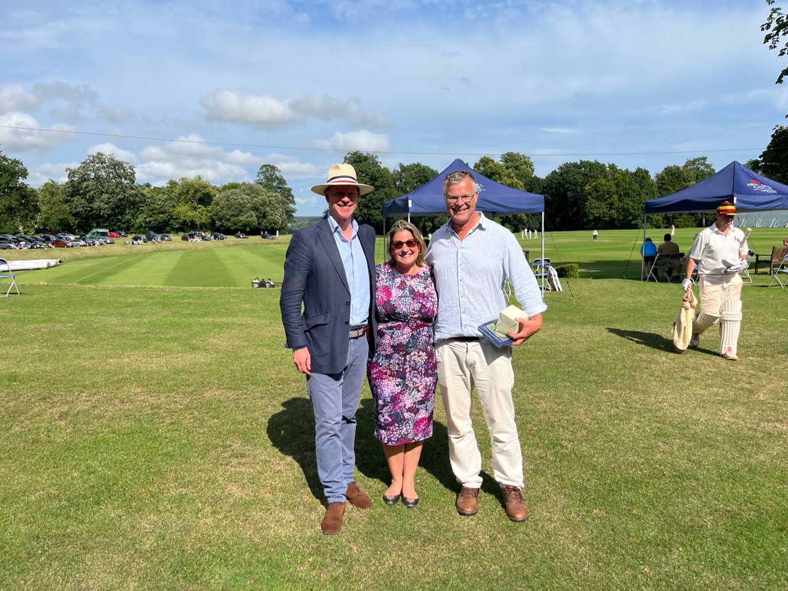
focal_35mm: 26
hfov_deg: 67.3
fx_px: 592
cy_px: 296
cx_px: 394
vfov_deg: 53.1
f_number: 1.6
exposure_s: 1/4016
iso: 50
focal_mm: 5.1
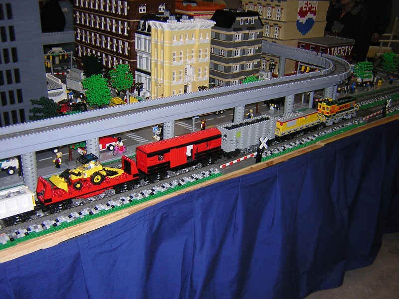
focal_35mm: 36
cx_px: 200
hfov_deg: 51.4
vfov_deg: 39.7
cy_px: 150
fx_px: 415
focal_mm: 4.7
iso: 128
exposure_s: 1/60.1
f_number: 2.6
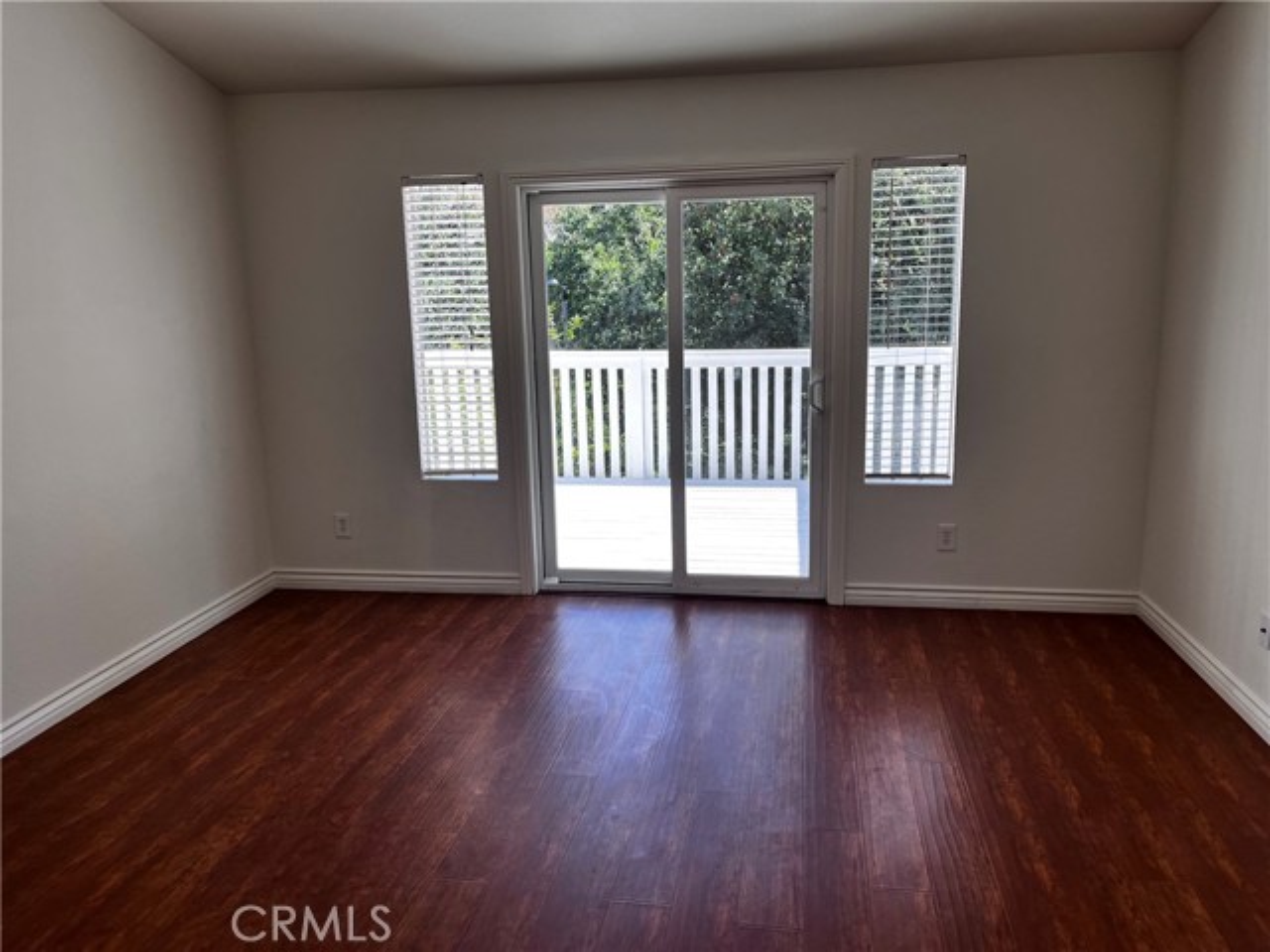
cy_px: 476
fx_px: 954
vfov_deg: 53.1
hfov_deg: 67.3
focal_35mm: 26
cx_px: 635
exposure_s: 1/390
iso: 50
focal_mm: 5.1
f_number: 1.6
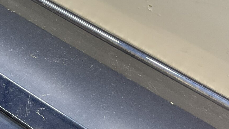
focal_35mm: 70
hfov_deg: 28.4
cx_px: 2
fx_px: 425
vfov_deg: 17.1
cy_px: 30
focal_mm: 3
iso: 64
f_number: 1.8
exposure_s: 1/50
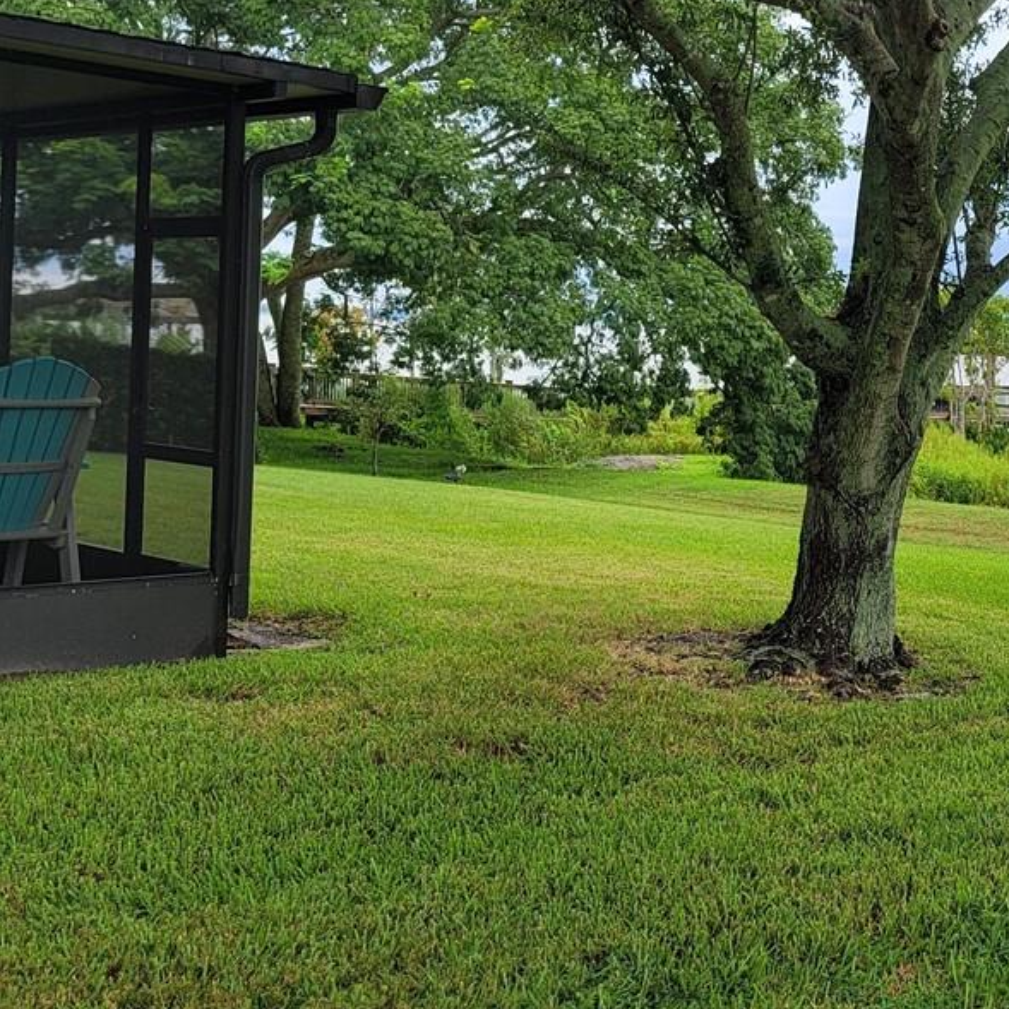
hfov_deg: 27.2
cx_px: 985
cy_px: 312
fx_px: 1979
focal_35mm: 60
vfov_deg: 28.4
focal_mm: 7
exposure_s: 1/165
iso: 20
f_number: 1.8
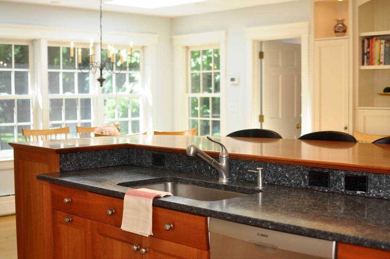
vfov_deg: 25.7
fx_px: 568
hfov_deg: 37.9
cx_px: 195
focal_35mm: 52
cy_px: 130
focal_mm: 35
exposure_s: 1/200
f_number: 2.5
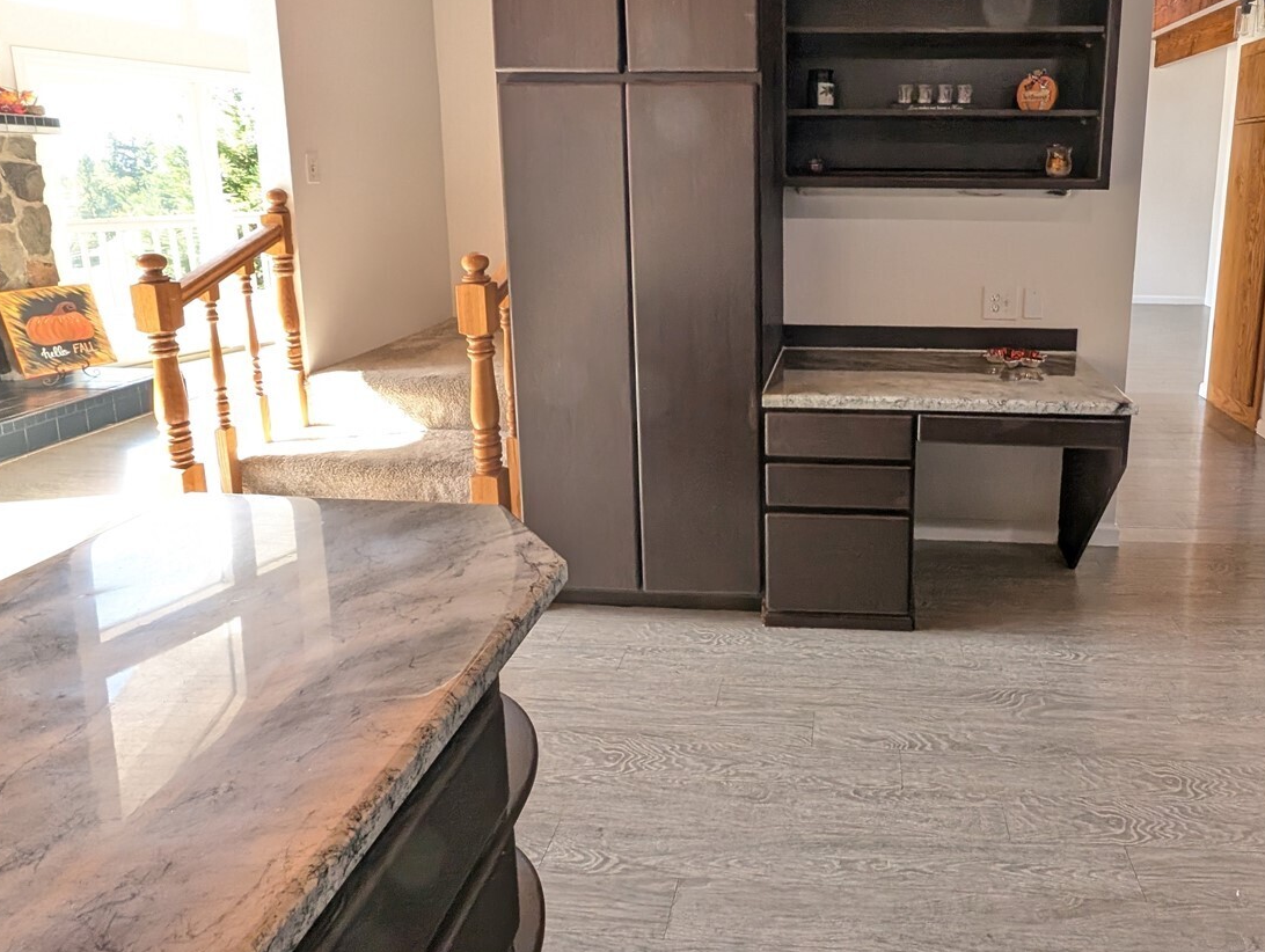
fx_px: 695
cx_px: 816
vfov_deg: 66.5
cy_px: 298
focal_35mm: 19
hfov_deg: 82.4
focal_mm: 1.95
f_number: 2.2
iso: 171
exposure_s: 1/33.2
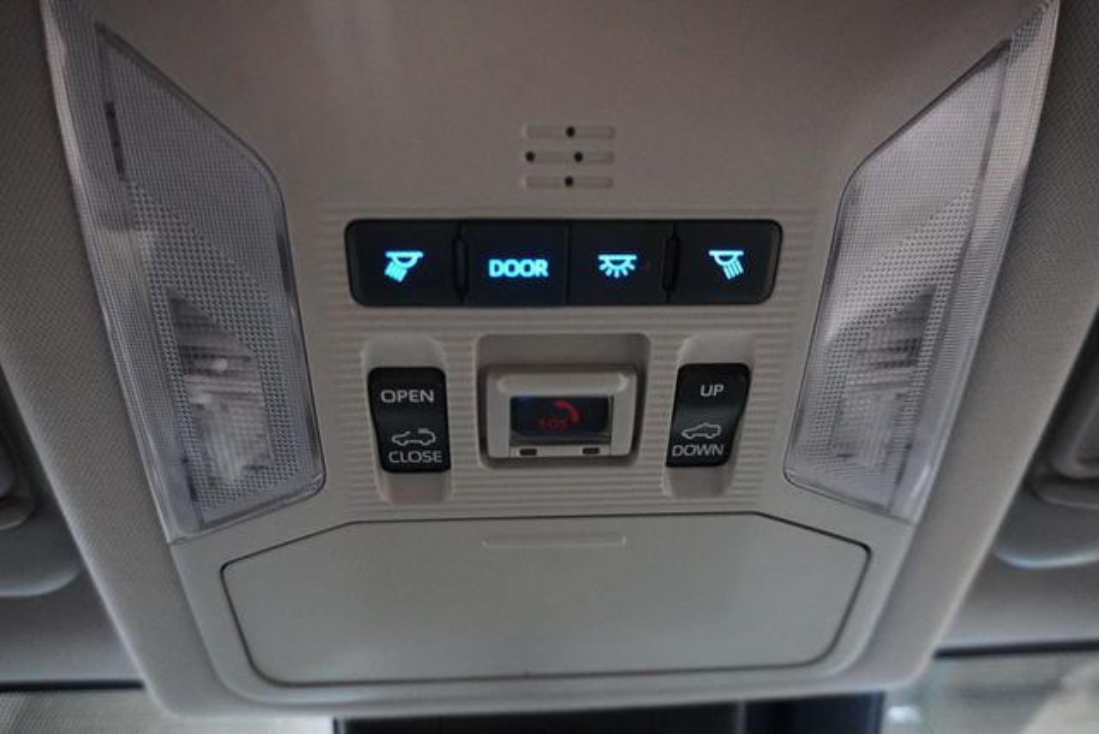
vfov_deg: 53.2
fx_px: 733
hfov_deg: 73.7
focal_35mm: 24
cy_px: 367
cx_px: 550
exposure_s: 1/30
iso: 6400
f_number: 3.5
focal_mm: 16
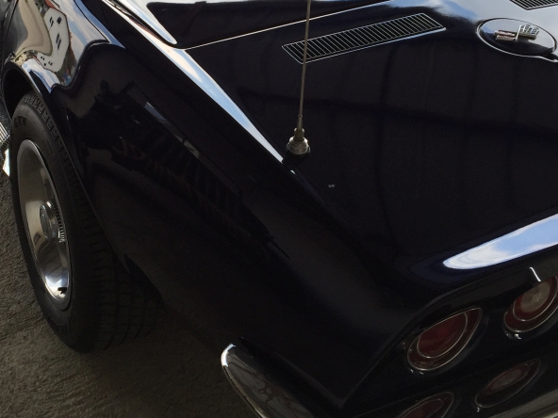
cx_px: 214
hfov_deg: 38.7
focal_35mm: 49
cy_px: 104
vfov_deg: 29.2
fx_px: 790
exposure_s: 1/324
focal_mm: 4.15
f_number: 2.2
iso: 32
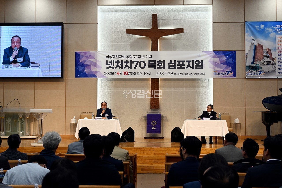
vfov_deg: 25.7
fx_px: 411
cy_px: 94
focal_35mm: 52
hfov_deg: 37.9
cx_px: 141
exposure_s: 1/125
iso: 800
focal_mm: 35
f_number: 5.3
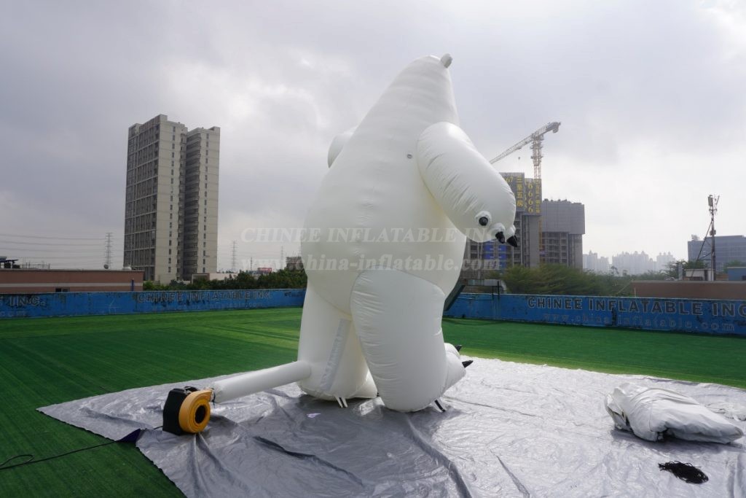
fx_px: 497
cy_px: 249
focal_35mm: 24
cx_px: 373
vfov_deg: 53.1
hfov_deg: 73.7
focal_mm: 16
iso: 100
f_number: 10
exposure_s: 1/200
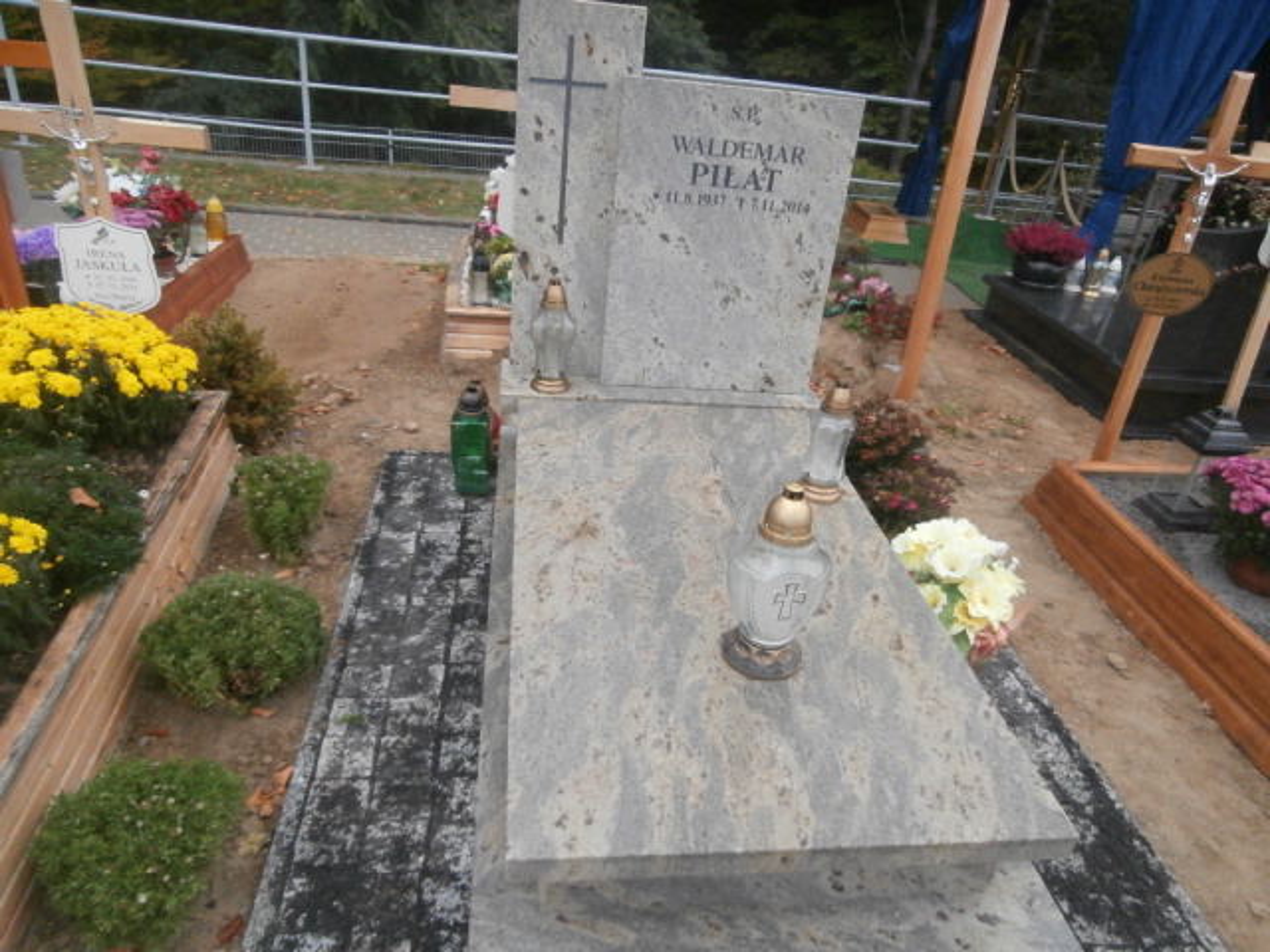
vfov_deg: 56.8
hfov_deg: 71.6
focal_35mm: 24
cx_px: 635
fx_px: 881
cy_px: 476
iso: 400
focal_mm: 4.2
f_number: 3
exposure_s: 1/500
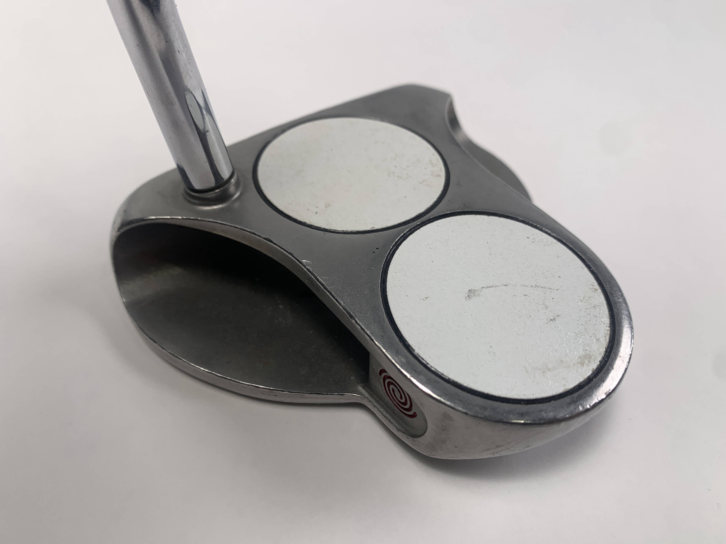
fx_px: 545
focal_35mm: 26
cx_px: 363
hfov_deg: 67.3
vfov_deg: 53.1
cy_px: 272
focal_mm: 4.25
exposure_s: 1/316
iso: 25
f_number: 1.8
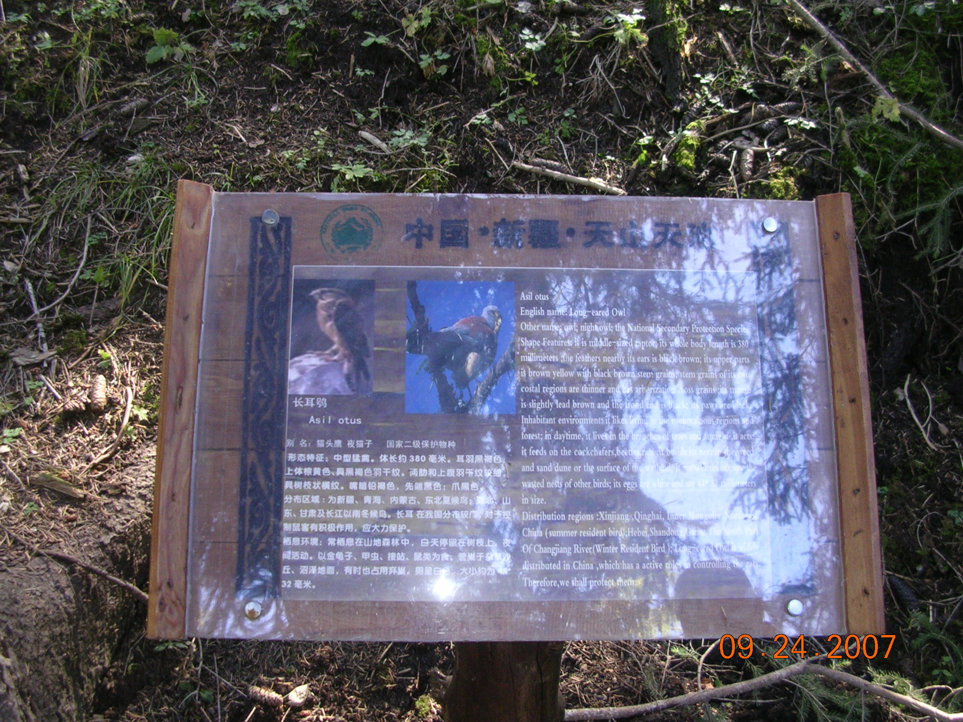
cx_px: 482
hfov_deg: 49.0
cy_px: 361
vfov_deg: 37.7
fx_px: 1057
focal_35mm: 38
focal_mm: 5.8
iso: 97
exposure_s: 1/32.1
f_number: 2.8
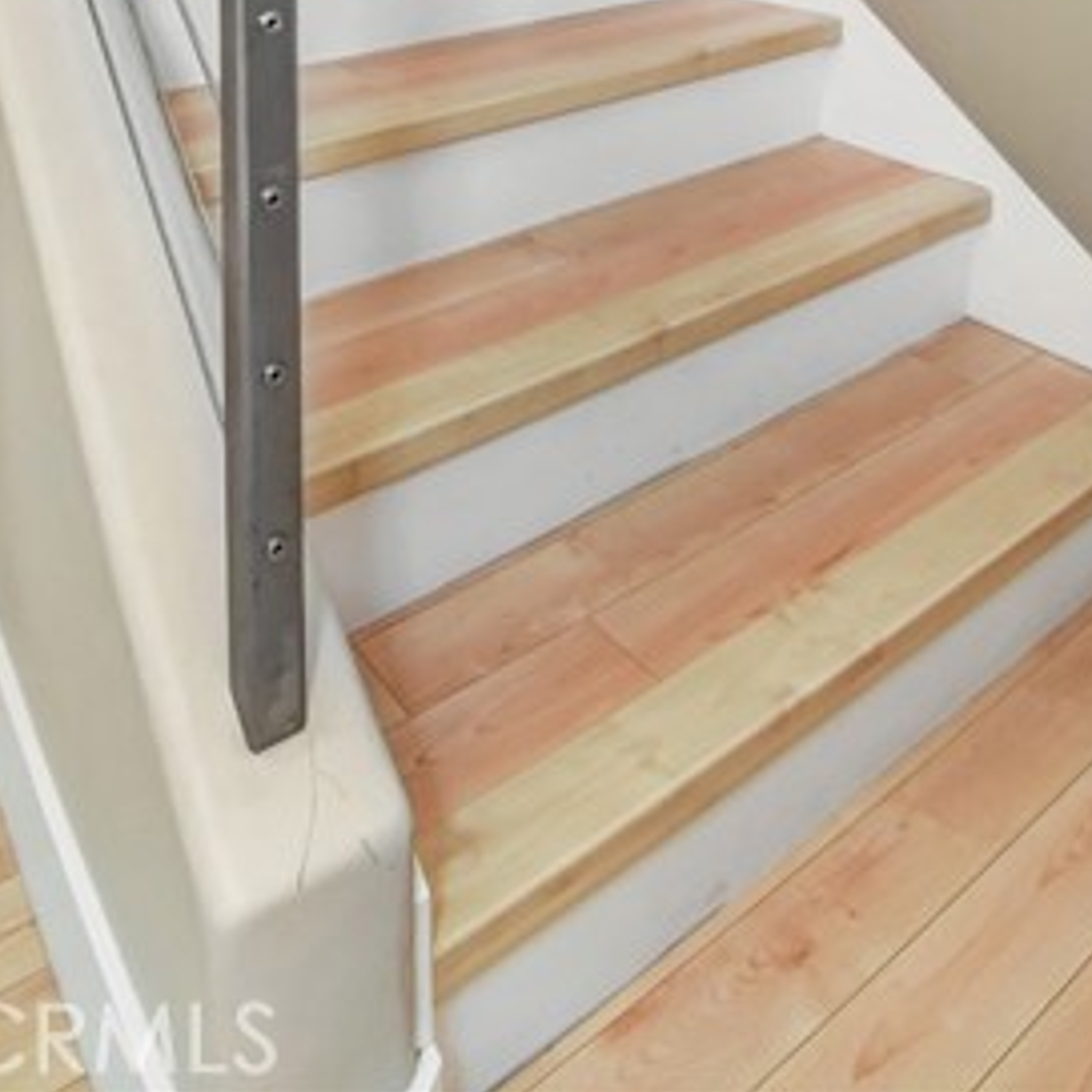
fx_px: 1071
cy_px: -189
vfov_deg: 40.1
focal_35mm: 30
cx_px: 620
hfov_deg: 53.9
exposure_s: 1/50
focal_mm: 10
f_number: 8
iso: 1000
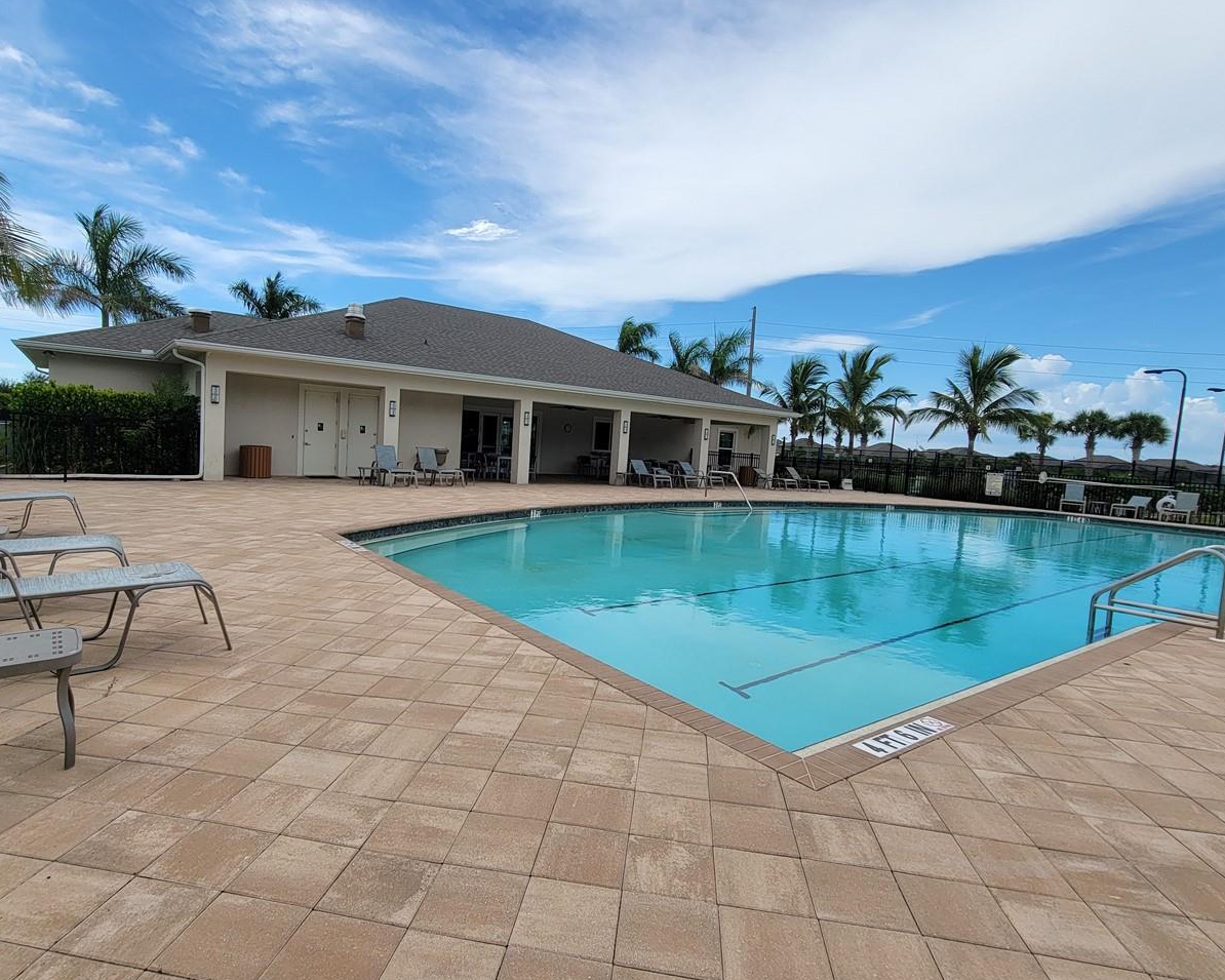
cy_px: 492
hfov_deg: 89.5
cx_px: 567
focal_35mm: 17
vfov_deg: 77.0
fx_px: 616
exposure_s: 1/2088
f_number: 2.2
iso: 50
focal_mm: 2.2
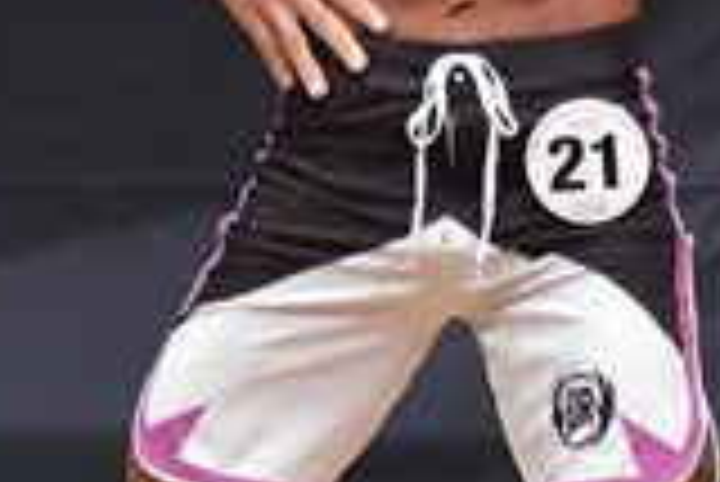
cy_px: 104
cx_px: 673
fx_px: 29006
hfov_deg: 1.4
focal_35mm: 1449
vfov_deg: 1.0
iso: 6400
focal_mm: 200
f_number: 5.6
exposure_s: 1/400
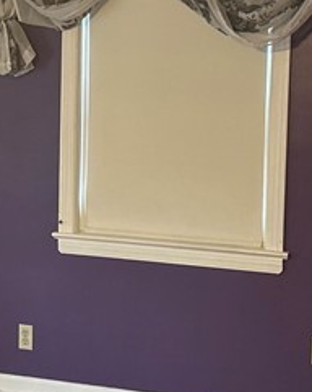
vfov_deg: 17.8
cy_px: 143
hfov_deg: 14.1
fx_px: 1250
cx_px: 28
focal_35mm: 108
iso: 200
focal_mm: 5.7
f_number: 1.5
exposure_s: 1/60
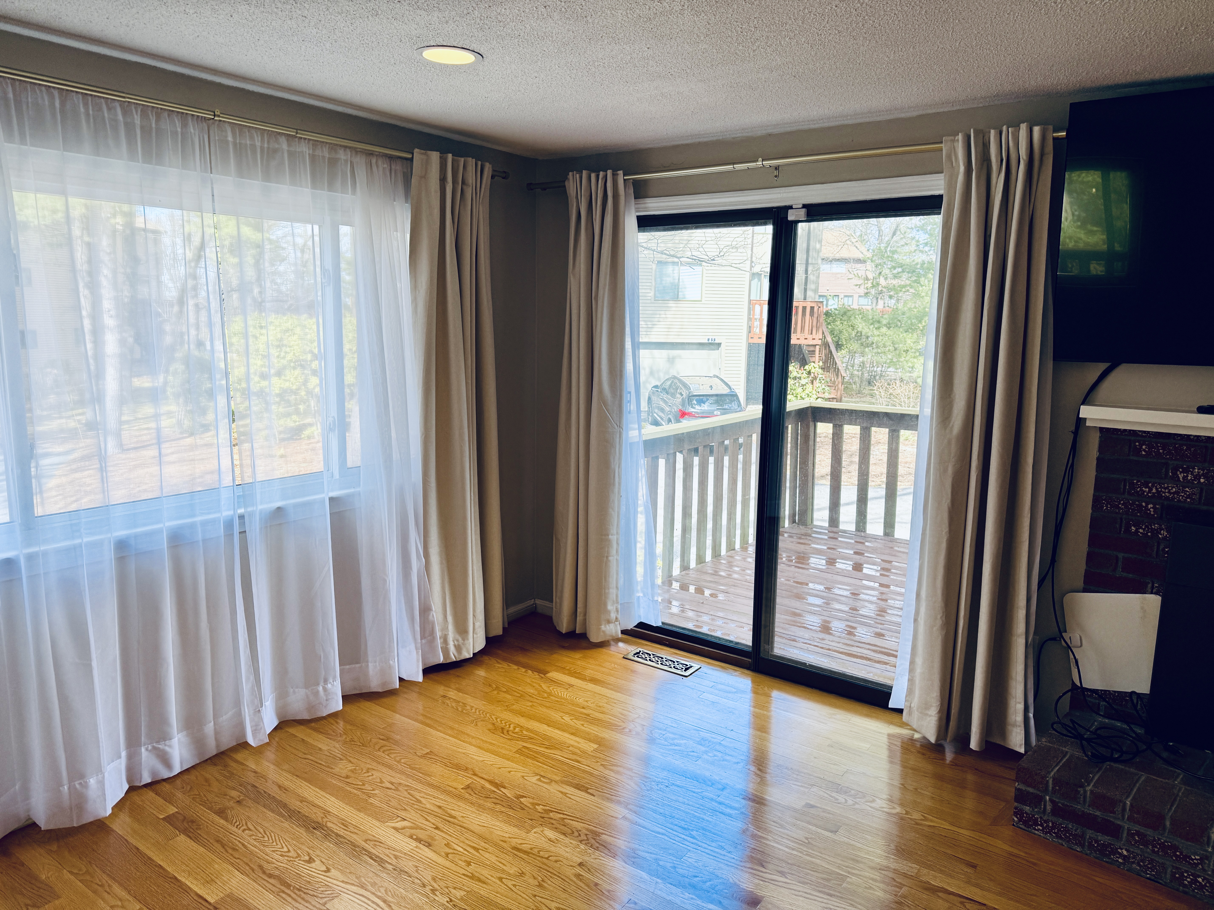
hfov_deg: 71.6
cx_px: 607
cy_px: 455
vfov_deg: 56.8
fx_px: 842
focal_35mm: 24
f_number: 1.78
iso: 80
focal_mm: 6.76
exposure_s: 1/345
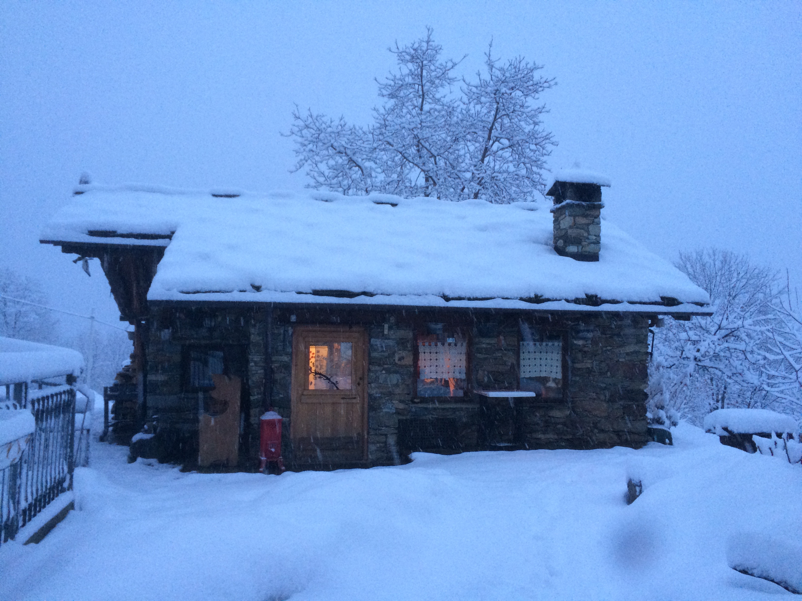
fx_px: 672
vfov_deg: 48.2
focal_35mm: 29
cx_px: 401
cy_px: 300
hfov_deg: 61.7
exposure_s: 1/33
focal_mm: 4.15
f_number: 2.2
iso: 250
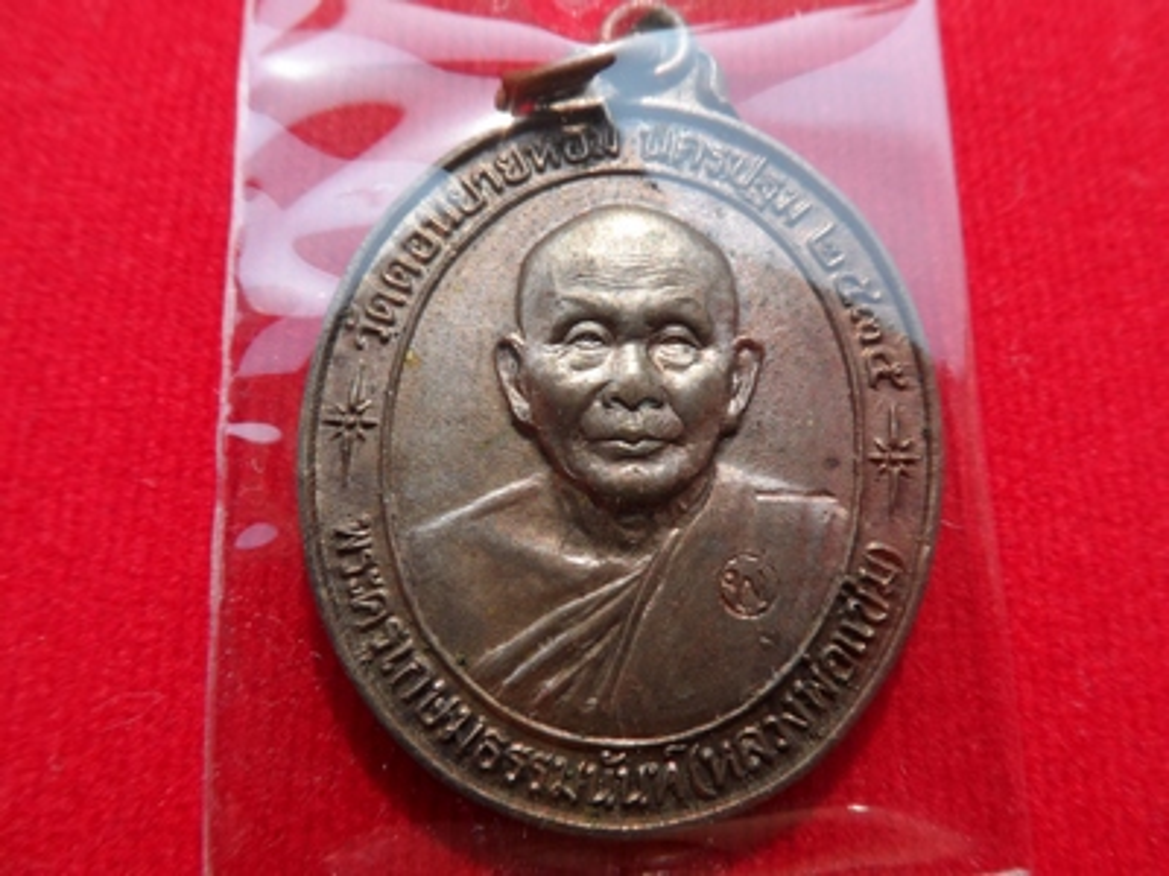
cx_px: 584
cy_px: 438
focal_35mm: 24
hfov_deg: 71.6
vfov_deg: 56.8
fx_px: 810
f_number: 4.5
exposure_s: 1/350
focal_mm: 4
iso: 80
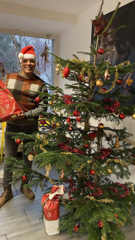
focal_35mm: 29
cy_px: 122
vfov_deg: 66.1
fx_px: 185
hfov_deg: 40.0
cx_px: 53
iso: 250
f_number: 1.8
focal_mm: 4.25
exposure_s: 1/50
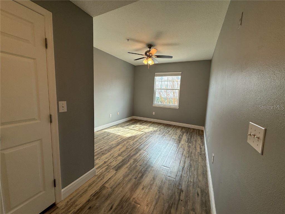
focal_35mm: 14
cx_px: 142
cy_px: 107
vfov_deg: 85.7
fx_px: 115
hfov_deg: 102.1
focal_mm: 2.22
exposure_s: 1/120
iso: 80
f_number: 2.2
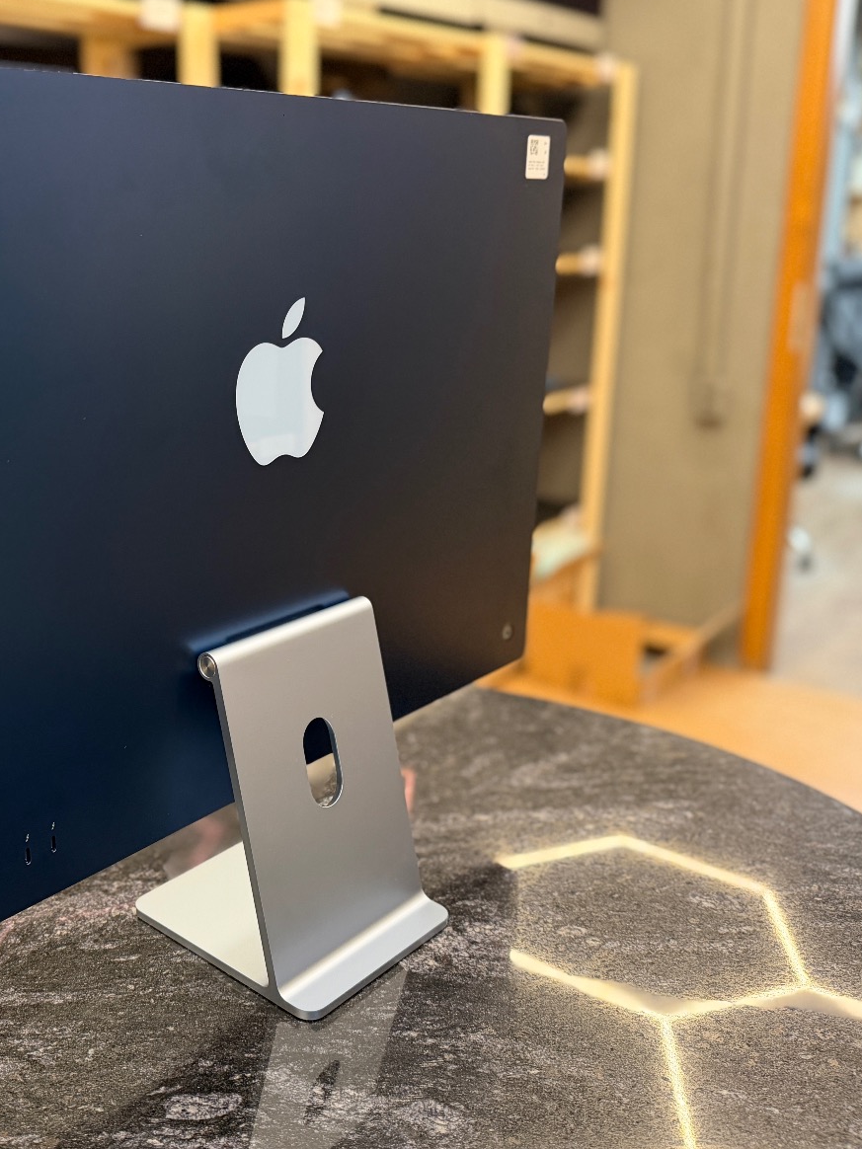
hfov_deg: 41.6
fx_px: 1096
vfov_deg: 55.3
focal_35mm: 33
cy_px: 561
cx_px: 213
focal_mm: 6.76
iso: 500
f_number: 1.78
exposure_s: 1/60
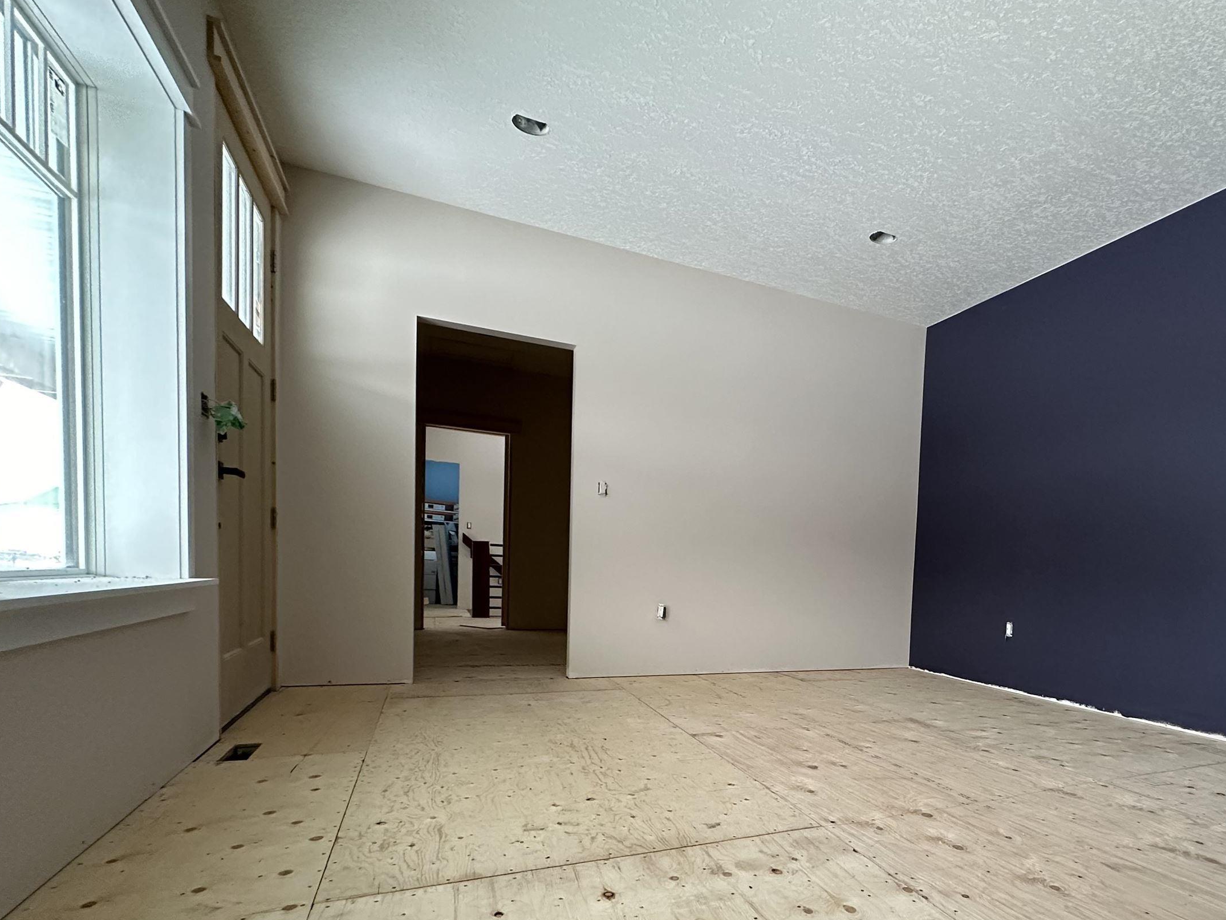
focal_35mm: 20
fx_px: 708
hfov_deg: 79.2
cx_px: 814
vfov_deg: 64.2
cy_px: 617
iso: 320
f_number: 2.2
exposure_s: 1/85
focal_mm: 2.22
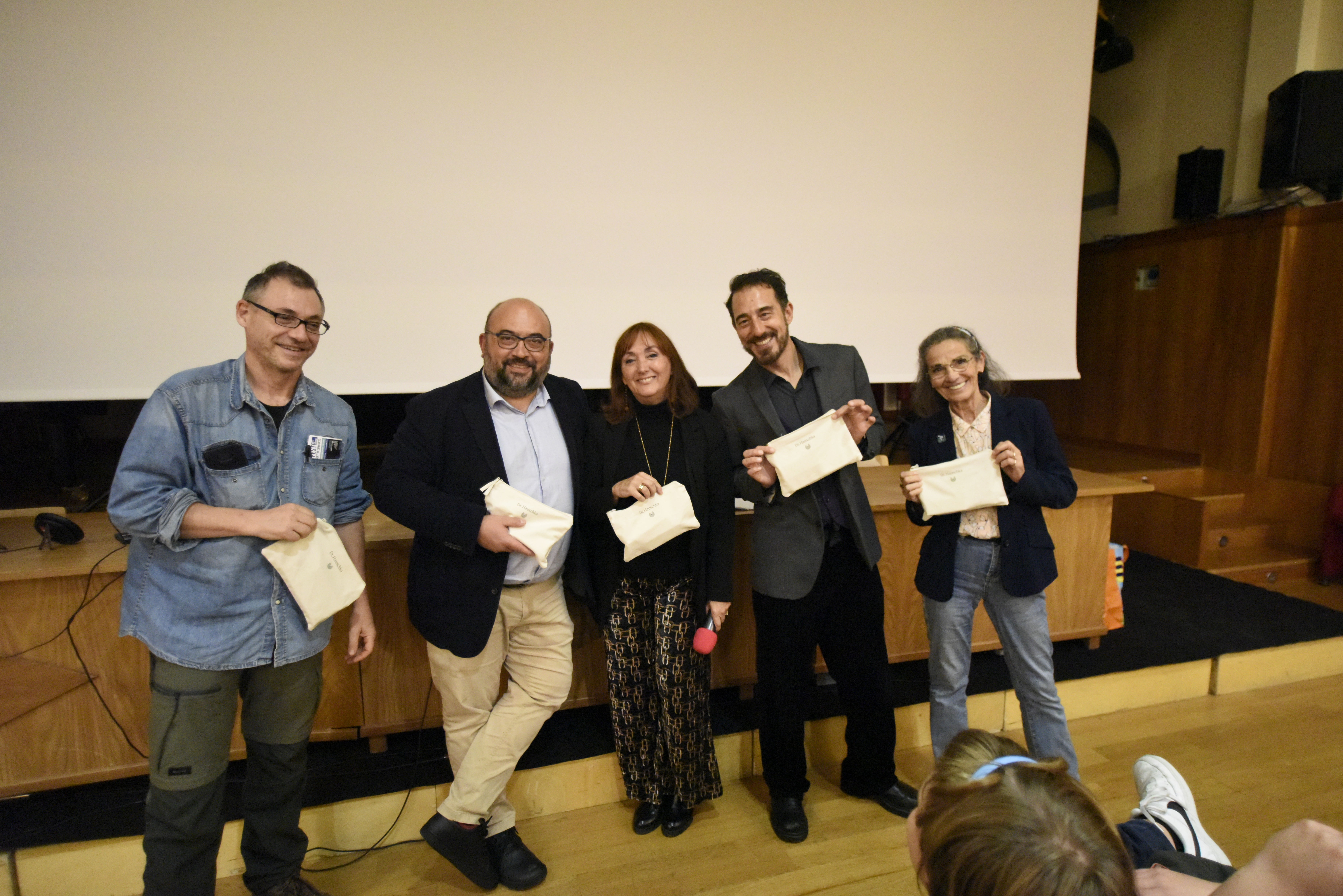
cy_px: 448
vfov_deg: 62.0
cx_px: 672
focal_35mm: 20
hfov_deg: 84.0
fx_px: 746
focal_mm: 20
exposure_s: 1/160
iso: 12800
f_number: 3
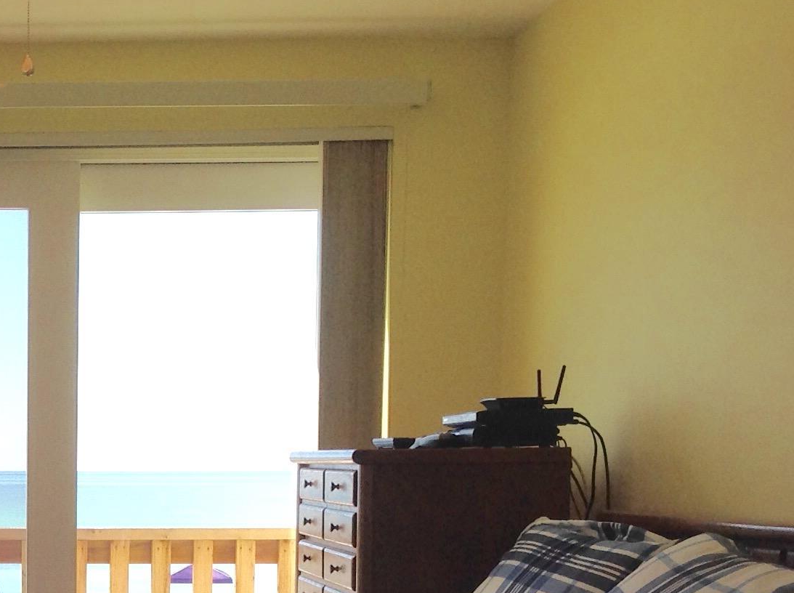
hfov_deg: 22.3
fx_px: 1901
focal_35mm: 83
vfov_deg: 17.2
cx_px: -78
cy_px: 628
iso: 50
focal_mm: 4.28
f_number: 2.4
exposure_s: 1/329
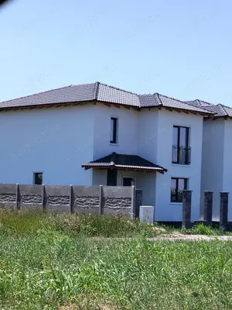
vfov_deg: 21.1
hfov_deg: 15.9
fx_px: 831
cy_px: 155
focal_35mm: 93
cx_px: 116
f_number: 1.75
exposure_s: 1/699
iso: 100
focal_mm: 5.25
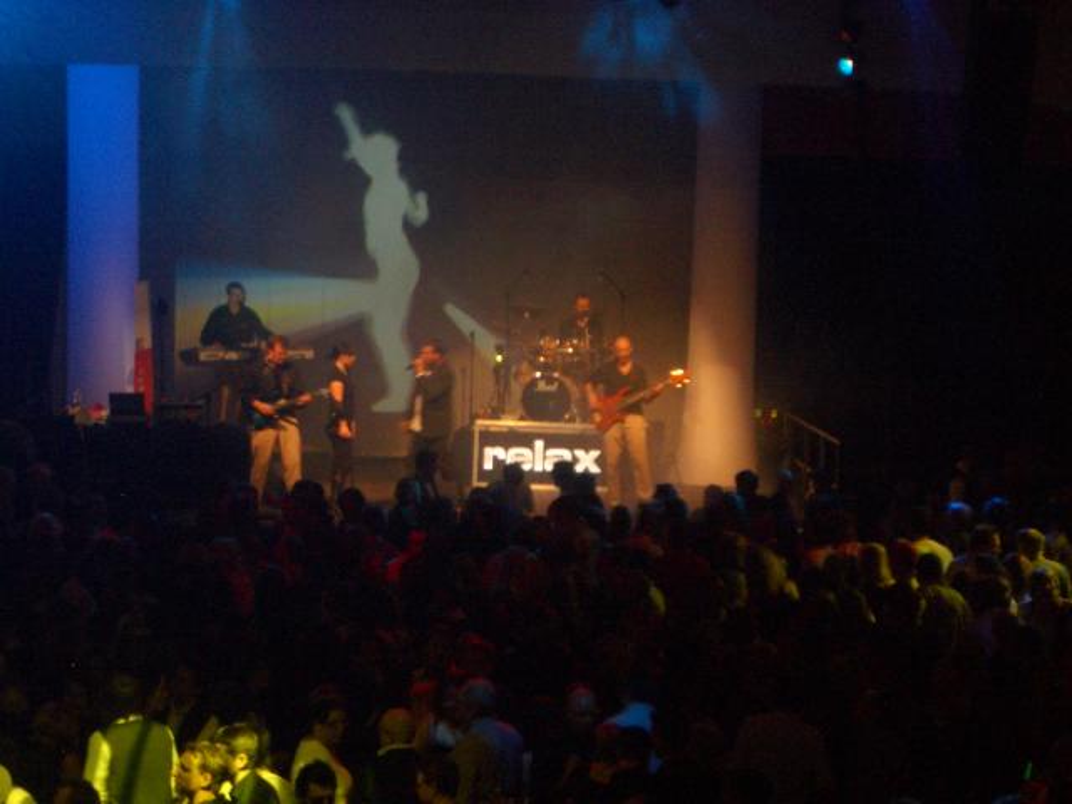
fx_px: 3252
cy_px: 402
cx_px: 536
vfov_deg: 14.1
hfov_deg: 18.7
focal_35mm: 105
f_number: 4.8
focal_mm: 17.4
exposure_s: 1/8
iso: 200
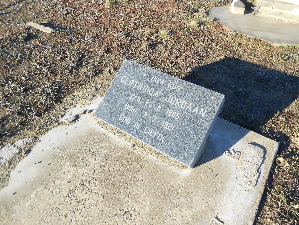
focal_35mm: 26
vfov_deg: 53.1
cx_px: 150
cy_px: 112
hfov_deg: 67.3
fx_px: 225
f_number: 3.5
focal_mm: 4.6
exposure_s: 1/250
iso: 80
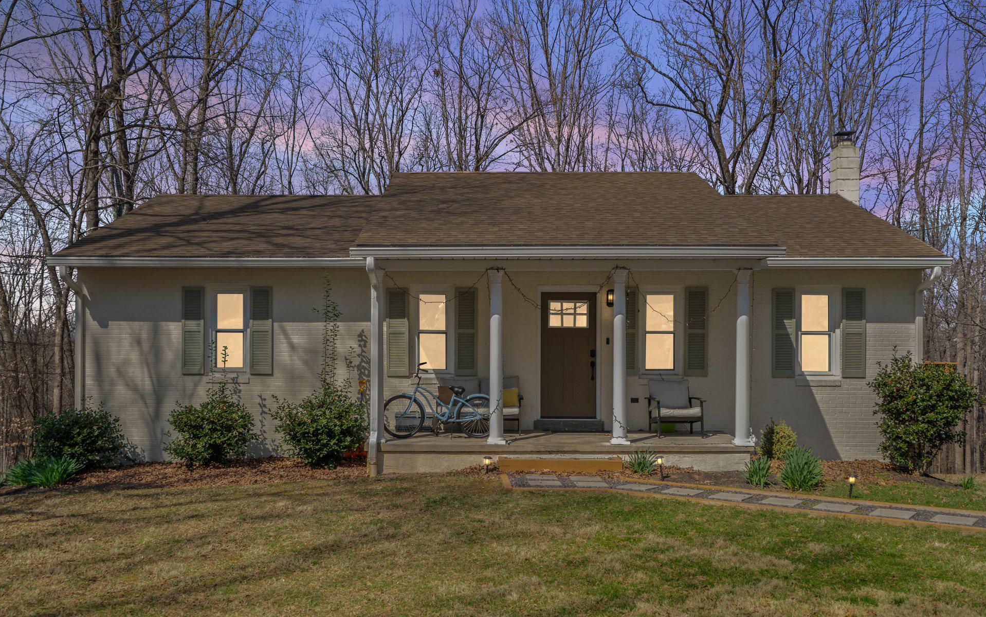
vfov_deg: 34.4
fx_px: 994
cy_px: 327
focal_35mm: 37
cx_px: 514
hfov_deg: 52.7
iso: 250
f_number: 11
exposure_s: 1/400
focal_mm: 34
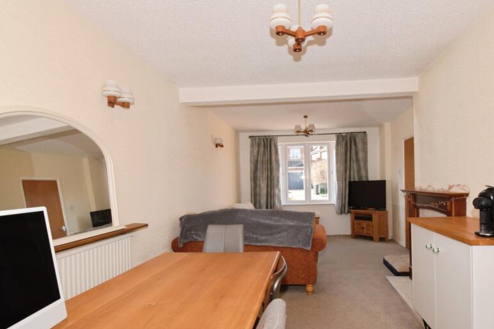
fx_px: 274
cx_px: 287
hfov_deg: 83.3
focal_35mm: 20
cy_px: 172
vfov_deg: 61.9
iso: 1000
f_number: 13
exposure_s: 1/60
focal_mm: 10
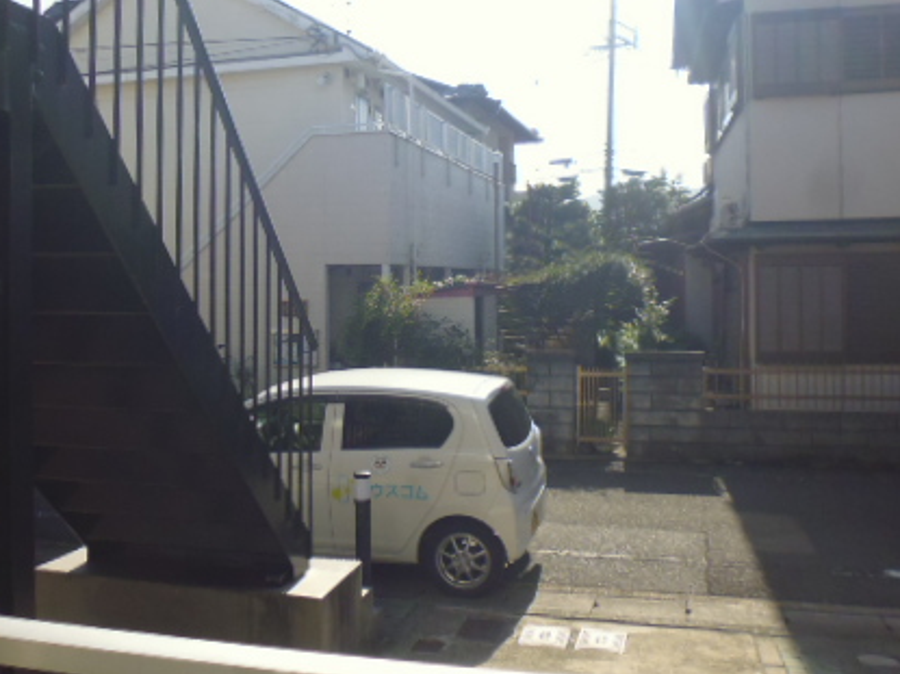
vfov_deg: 38.6
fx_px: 962
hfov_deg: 49.8
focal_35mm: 37
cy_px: 295
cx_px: 349
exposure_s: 1/160
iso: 100
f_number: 9
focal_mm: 4.3
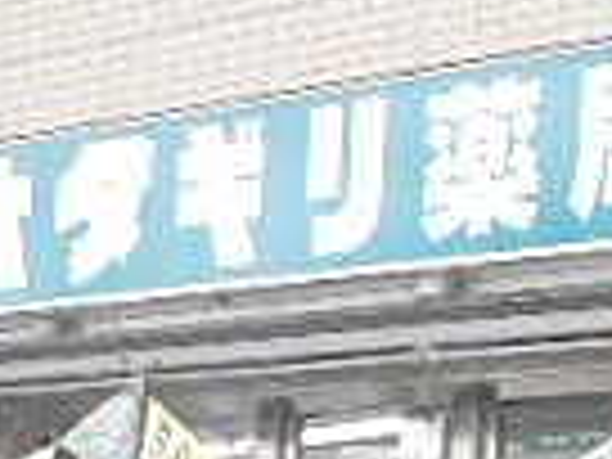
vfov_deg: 11.7
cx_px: 882
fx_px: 2157
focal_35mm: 122
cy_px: 648
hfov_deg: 15.1
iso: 80
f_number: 3.2
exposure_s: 1/125
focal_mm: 4.6
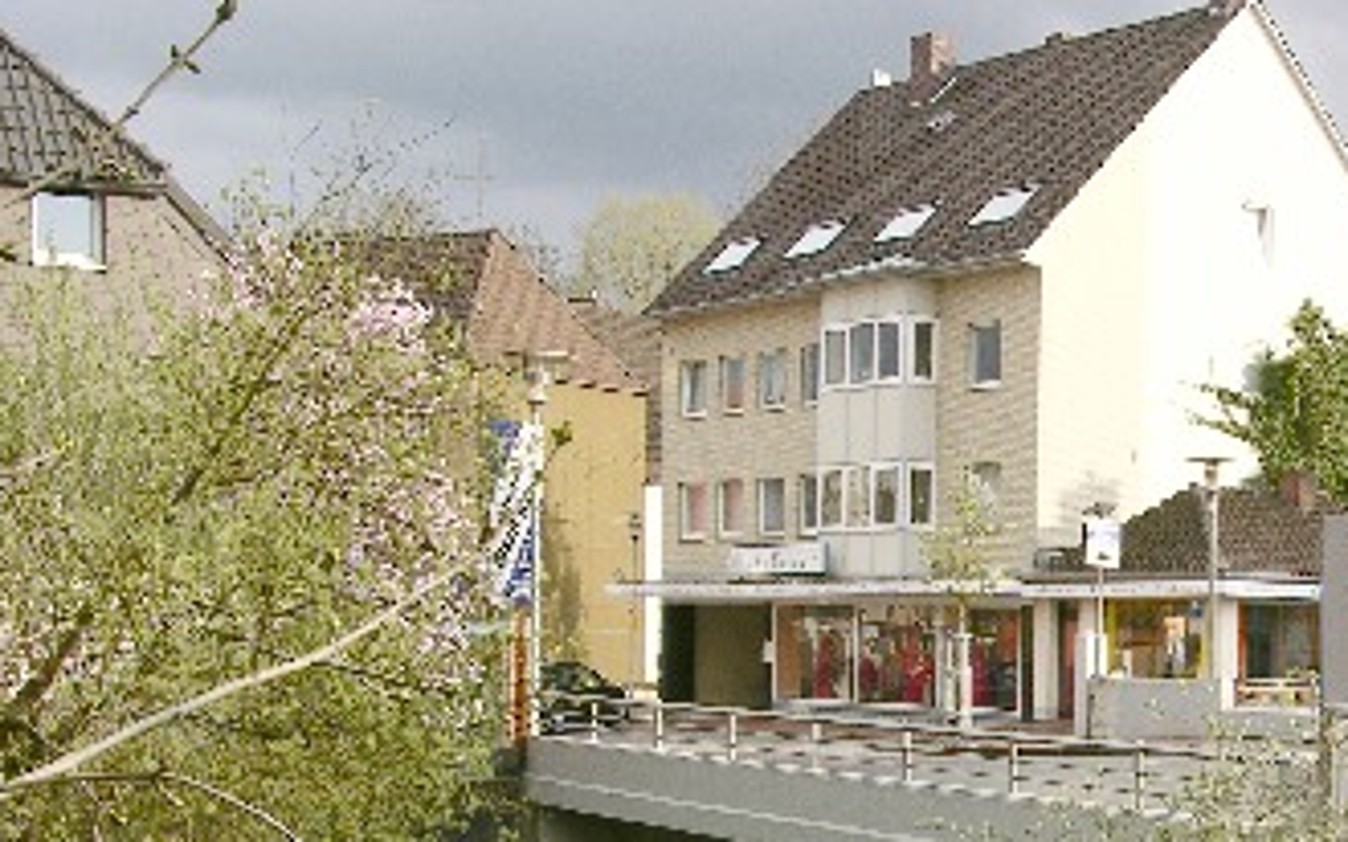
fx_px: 2424
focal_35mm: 66
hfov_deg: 30.0
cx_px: 1162
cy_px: 813
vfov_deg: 19.2
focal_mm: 8.9
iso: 50
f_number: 6.3
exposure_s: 1/94.5
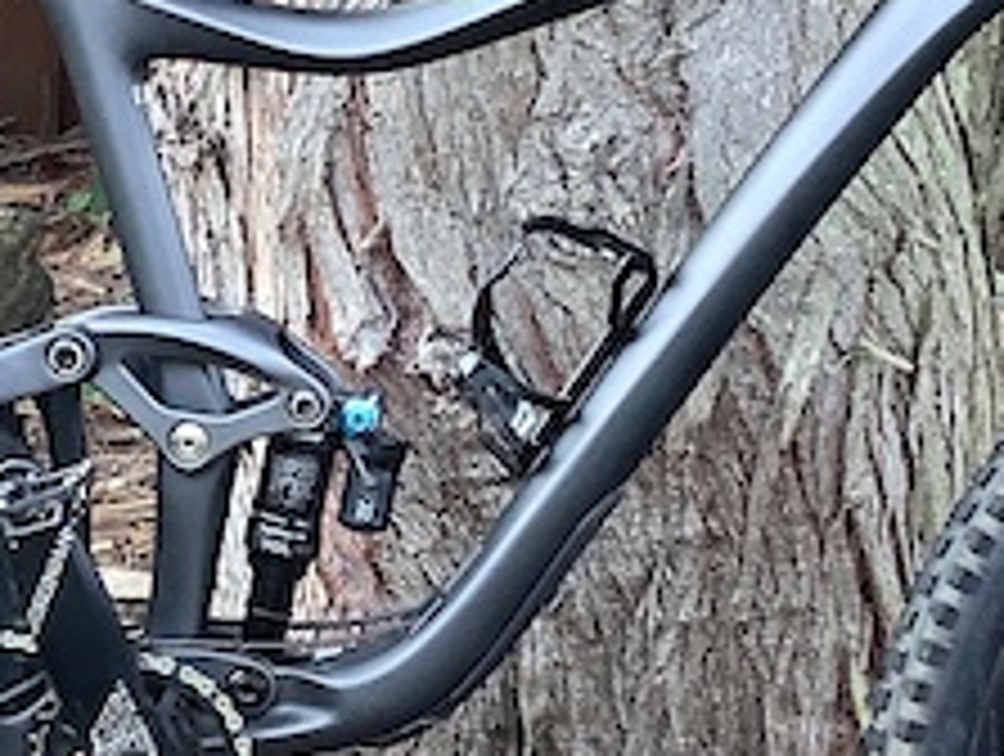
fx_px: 3225
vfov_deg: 13.4
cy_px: 364
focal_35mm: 111
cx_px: 464
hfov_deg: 17.7
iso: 40
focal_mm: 3.3
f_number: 2.4
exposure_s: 1/120
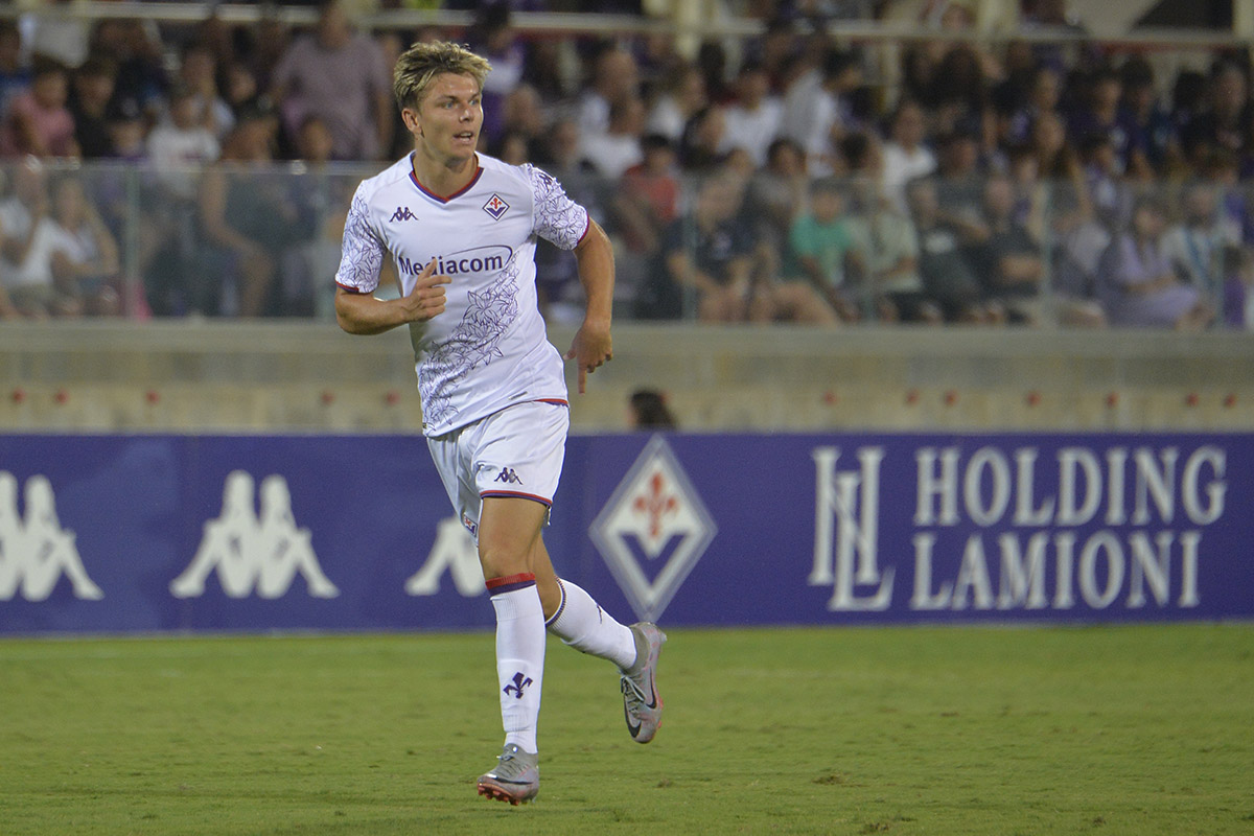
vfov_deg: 3.4
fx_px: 13932
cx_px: 627
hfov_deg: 5.2
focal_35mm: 400
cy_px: 418
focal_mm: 400
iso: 2500
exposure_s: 1/800
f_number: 6.3
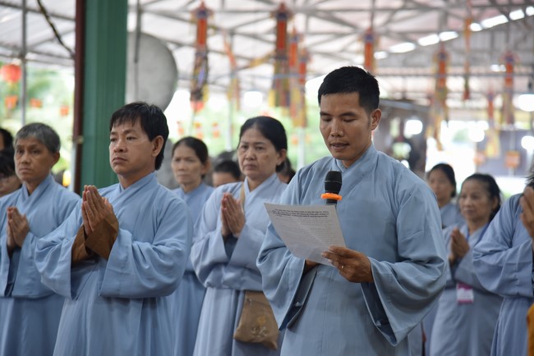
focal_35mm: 120
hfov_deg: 17.1
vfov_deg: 11.4
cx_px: 267
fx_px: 1781
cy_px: 178
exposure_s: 1/125
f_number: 4
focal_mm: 120
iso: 1250
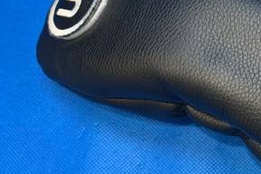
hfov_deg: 30.5
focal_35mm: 60
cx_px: 275
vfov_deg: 22.6
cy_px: 92
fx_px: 435
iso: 125
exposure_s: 1/60
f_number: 1.8
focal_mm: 4.25
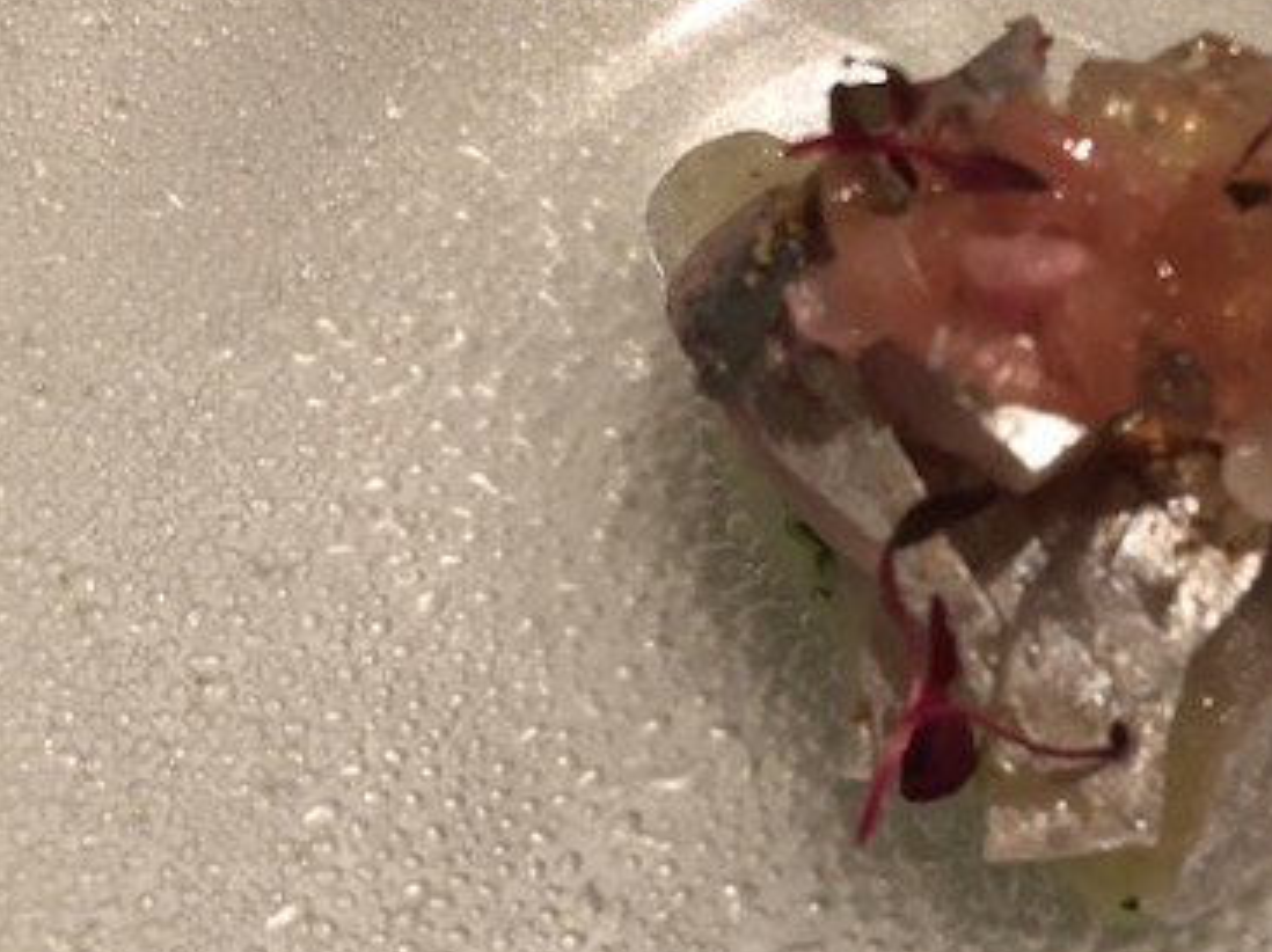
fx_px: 1799
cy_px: 393
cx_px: 931
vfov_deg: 29.6
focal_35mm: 49
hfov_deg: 38.1
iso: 100
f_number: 1.8
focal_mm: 3.99
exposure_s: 1/17
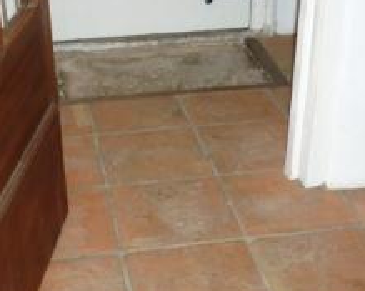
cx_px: 158
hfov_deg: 28.7
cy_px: 218
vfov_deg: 22.9
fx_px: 713
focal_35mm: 66
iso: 125
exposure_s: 1/30
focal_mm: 5.5
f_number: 2.8
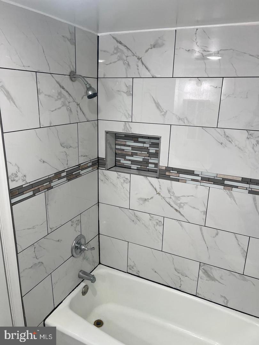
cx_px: 130
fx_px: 259
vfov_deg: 67.3
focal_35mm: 26
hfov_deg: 53.1
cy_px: 172
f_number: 1.5
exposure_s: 1/120
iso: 80
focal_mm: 5.7
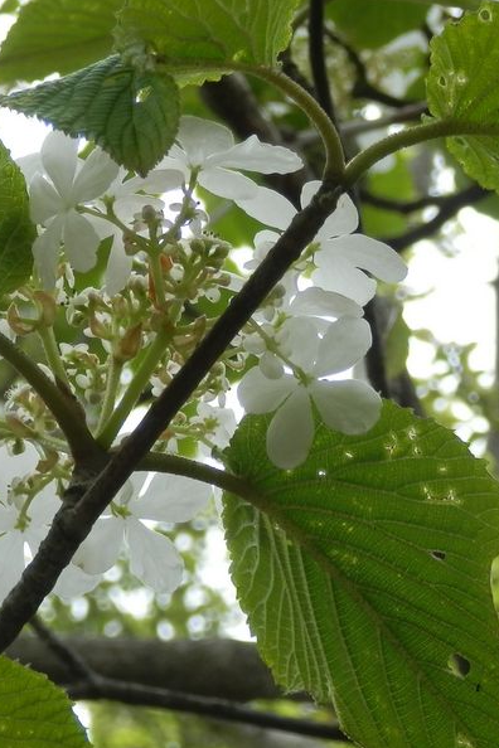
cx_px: 24
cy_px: 374
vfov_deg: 18.3
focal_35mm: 112
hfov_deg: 12.1
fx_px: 2328
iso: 80
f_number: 4.6
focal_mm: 14.4
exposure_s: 1/125
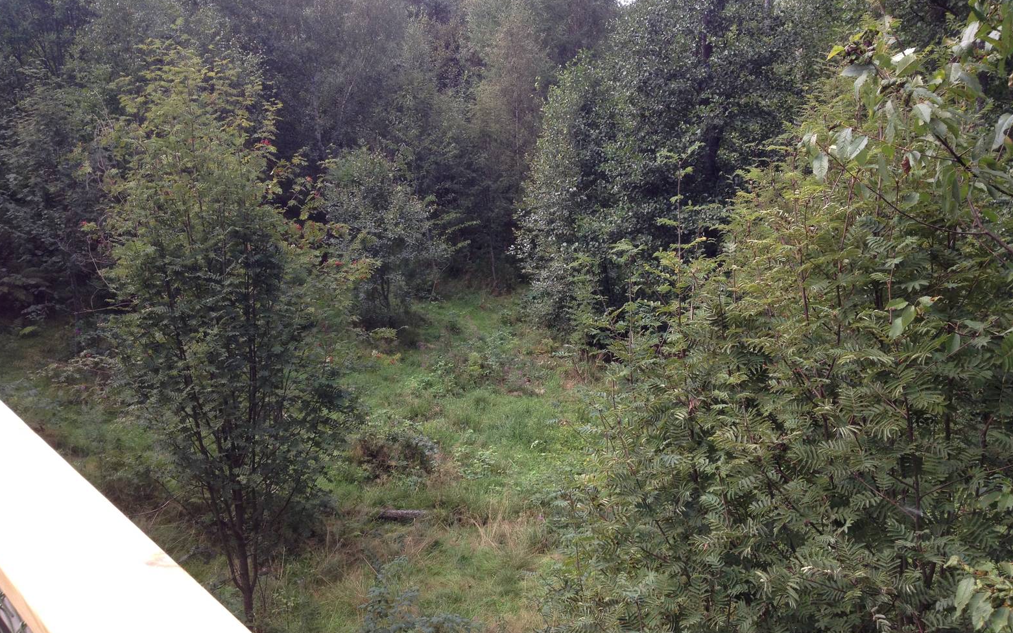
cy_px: 341
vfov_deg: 33.6
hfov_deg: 51.5
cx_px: 512
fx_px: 1049
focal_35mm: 38
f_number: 2.4
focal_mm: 4.28
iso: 50
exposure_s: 1/216
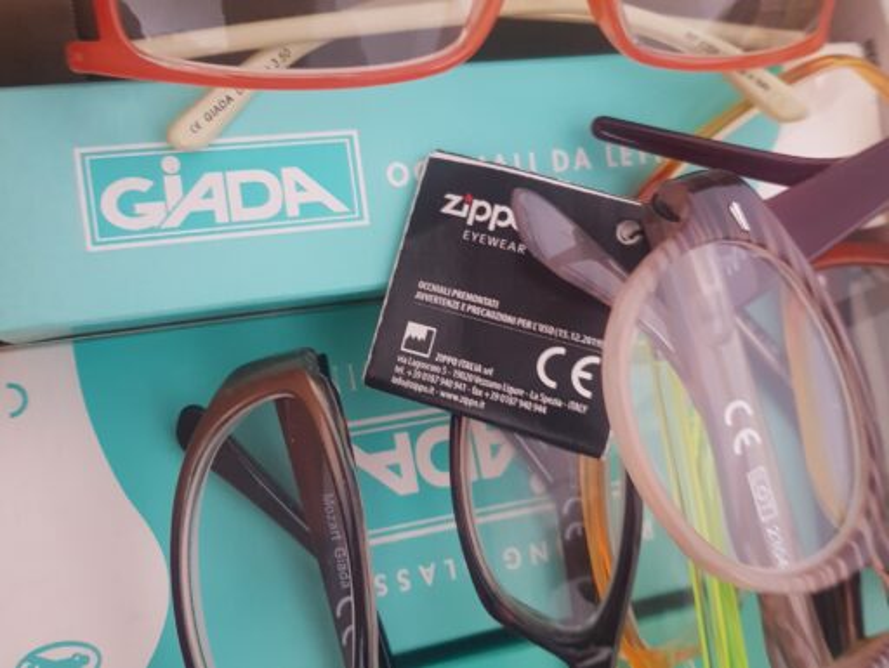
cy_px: 334
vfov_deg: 53.1
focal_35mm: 26
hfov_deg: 67.3
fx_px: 668
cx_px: 444
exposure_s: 1/10
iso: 250
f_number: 1.7
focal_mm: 4.2
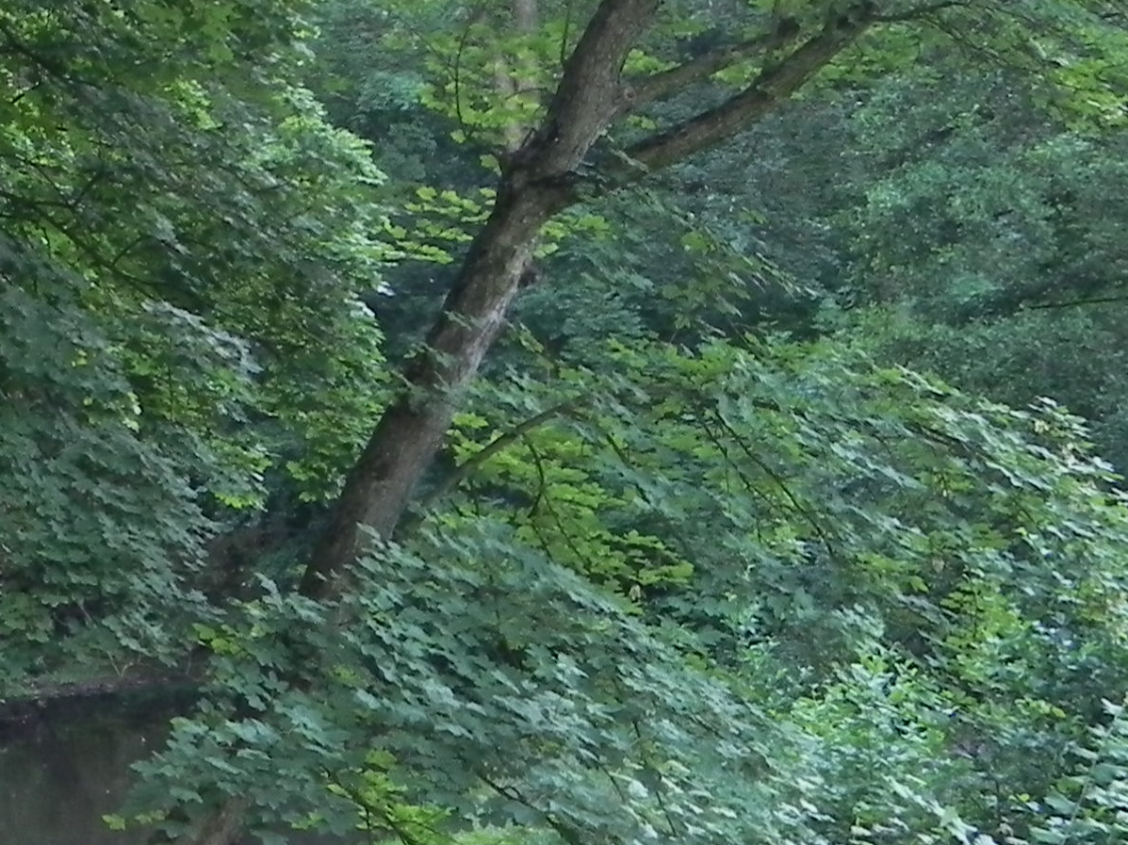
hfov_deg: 14.7
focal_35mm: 125
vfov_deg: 11.9
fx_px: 4072
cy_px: 432
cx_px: -555
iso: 160
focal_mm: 7.3
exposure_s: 1/48
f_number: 3.2
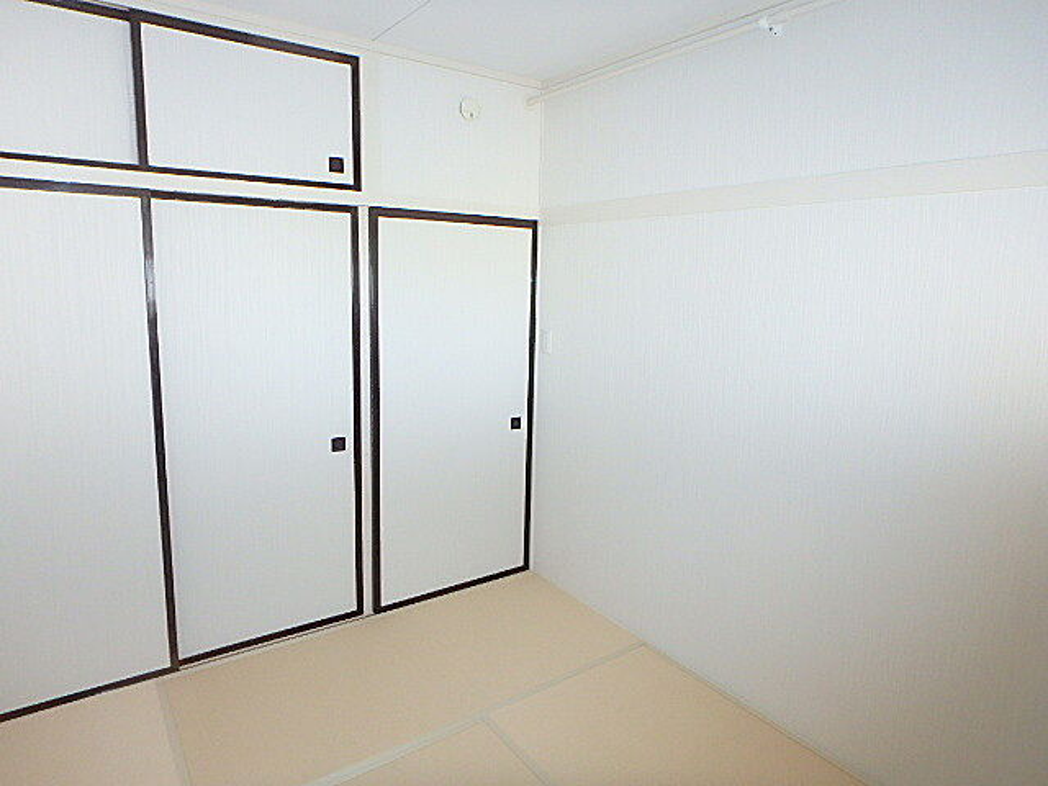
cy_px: 393
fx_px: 636
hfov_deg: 79.0
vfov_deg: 63.4
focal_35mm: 21
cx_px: 524
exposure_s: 1/30
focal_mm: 3.7
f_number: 3.5
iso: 400
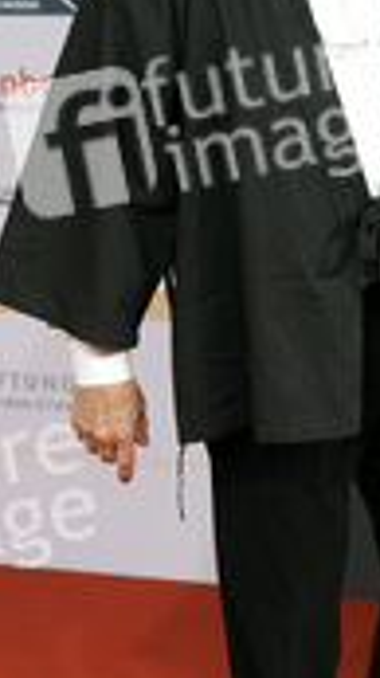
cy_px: 321
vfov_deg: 17.7
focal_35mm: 121
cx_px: 321
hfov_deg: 10.0
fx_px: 2173
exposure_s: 1/160
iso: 1000
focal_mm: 50
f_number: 5.6
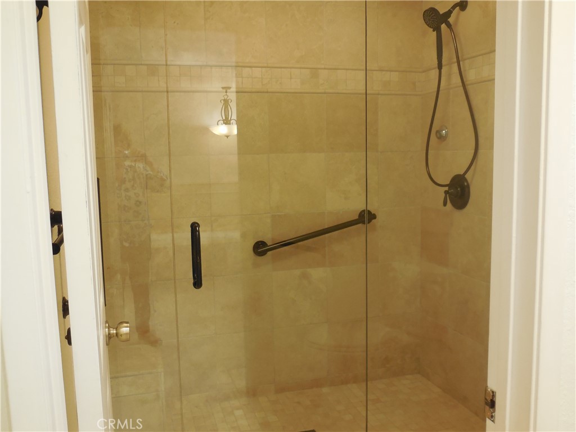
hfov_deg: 54.0
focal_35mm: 34
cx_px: 288
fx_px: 566
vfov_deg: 41.8
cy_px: 216
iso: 400
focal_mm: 6.1
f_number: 3.4
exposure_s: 1/30
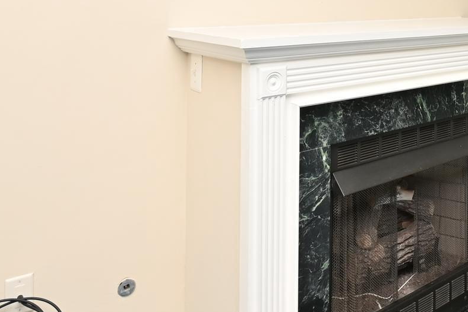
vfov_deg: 30.8
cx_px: 403
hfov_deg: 45.8
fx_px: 507
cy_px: -25
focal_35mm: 39
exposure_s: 1/4
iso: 200
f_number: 7.1
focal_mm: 10
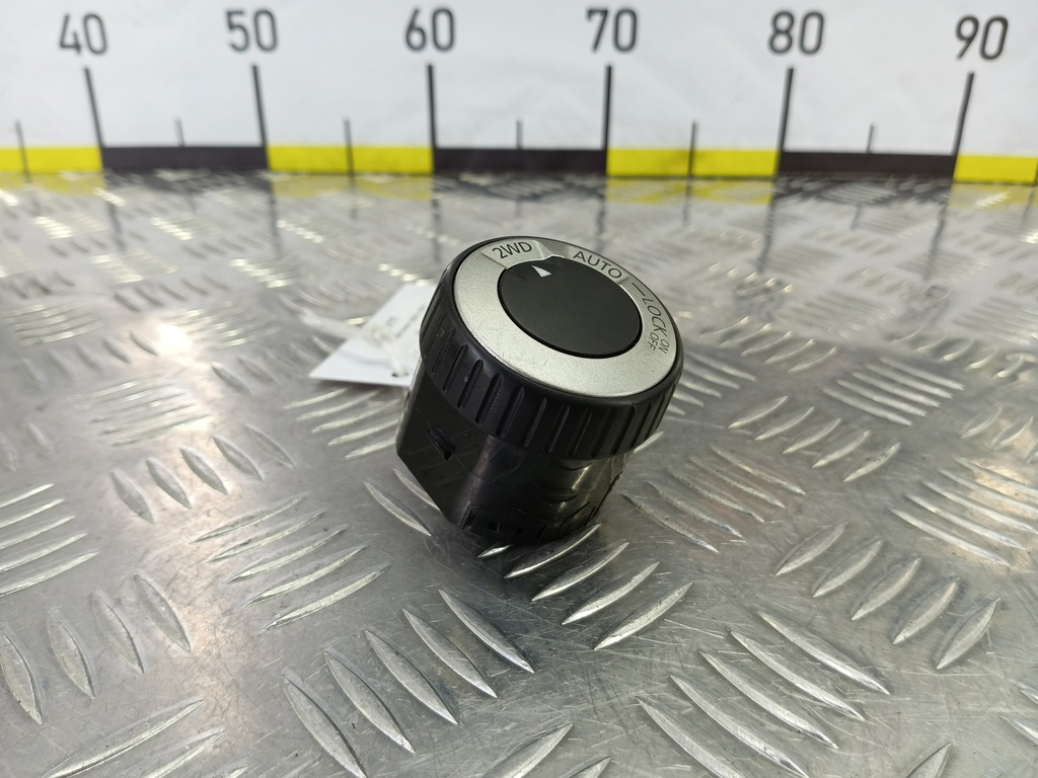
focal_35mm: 23
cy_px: 389
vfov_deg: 58.9
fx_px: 690
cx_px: 519
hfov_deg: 73.9
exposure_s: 1/50
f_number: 1.6
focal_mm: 4.11
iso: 115
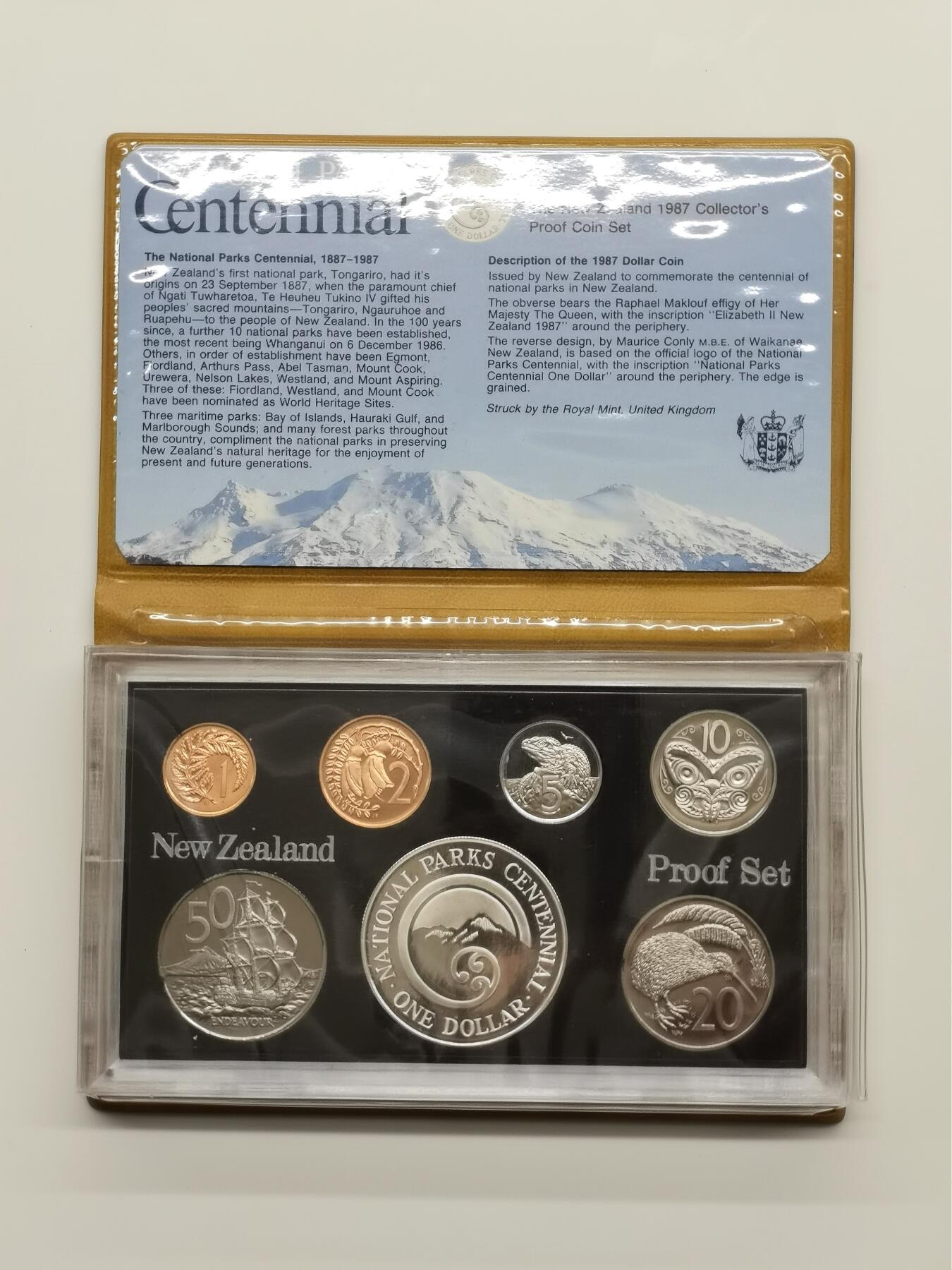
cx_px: 476
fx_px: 2970
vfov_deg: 24.1
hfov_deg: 18.2
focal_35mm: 81
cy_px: 635
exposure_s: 1/100
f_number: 16
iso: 200
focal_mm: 7.48
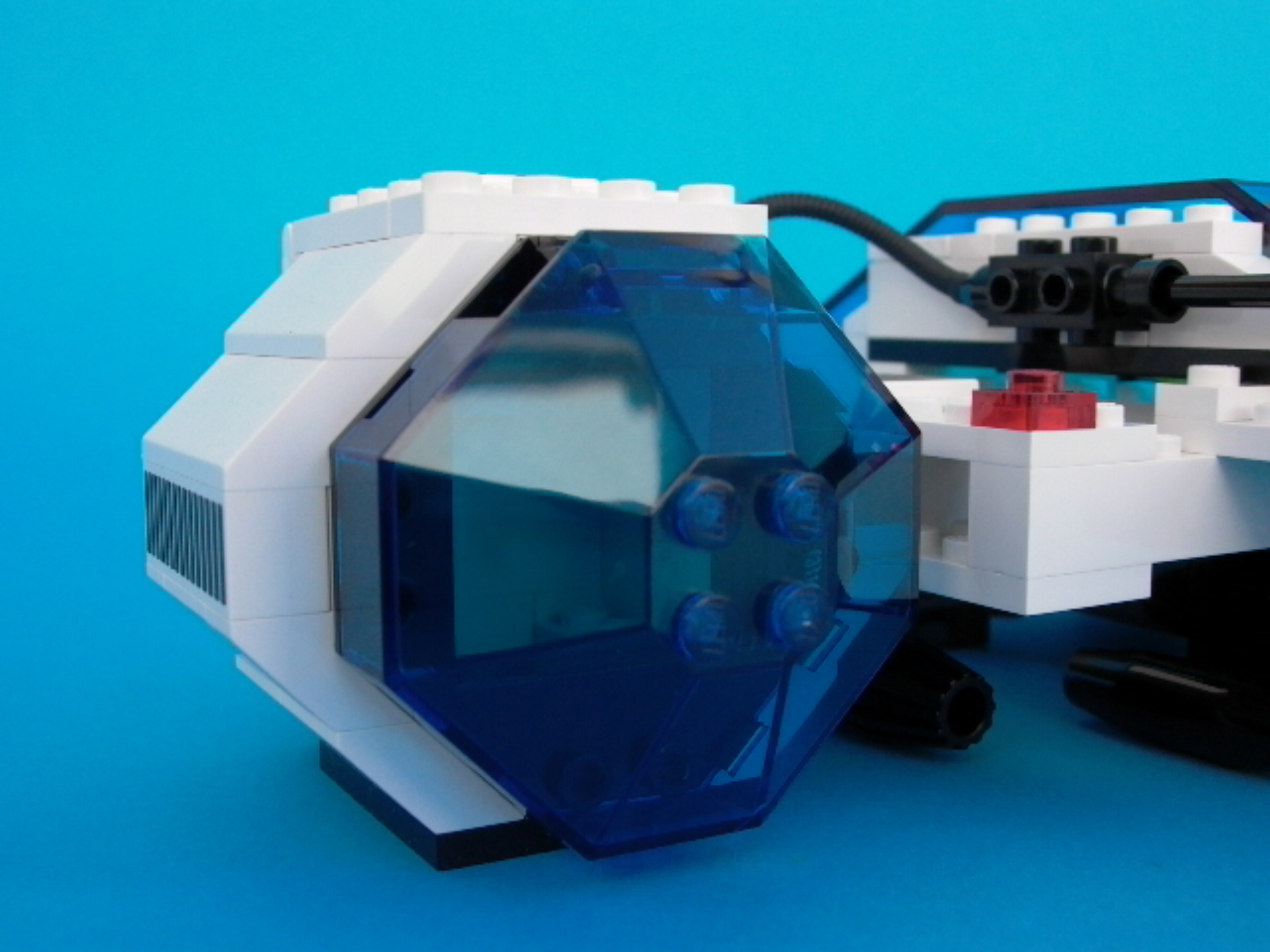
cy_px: 476
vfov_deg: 37.7
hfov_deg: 49.0
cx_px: 635
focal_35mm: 38
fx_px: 1394
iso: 100
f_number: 4.2
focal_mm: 8.19
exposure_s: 1/157
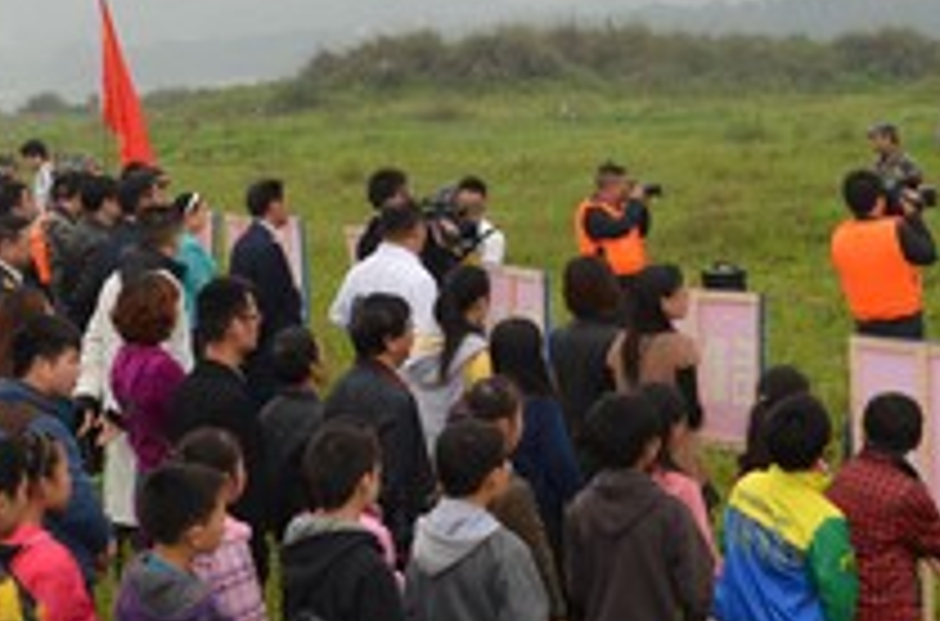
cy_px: 137
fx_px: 2057
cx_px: 625
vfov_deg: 17.0
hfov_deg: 25.6
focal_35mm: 79
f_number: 5.6
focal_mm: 22
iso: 100
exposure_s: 1/200
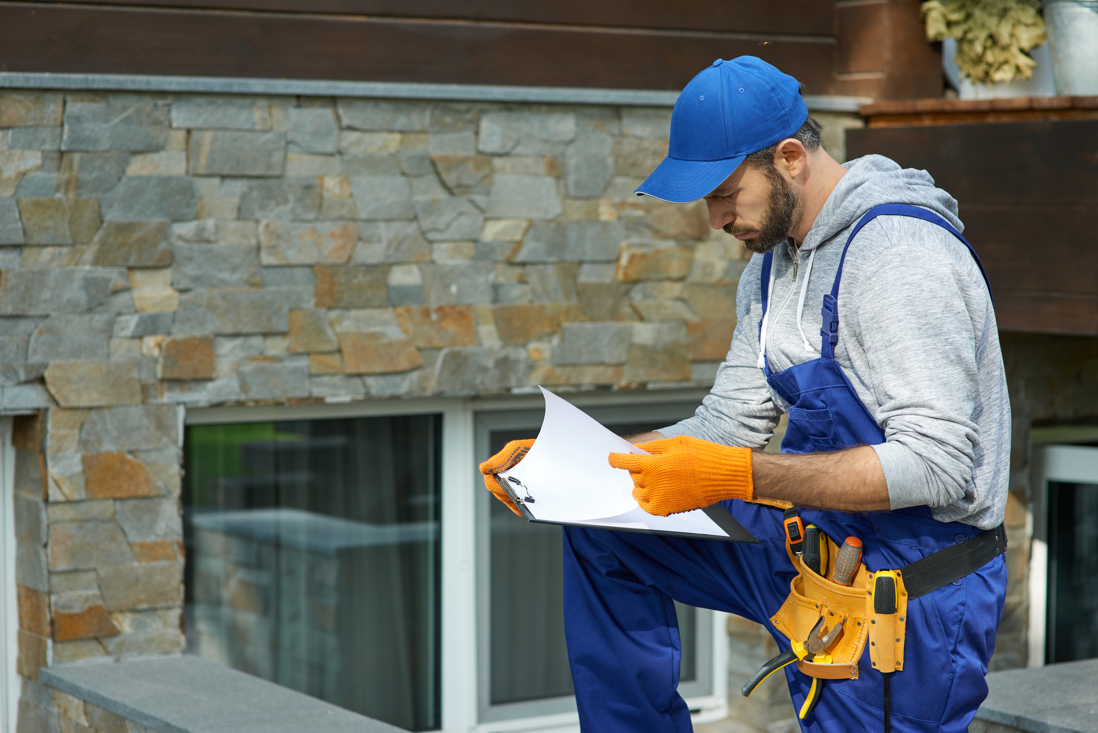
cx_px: 549
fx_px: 2593
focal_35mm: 85
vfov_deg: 16.1
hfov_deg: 23.9
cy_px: 366
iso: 100
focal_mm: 85
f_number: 3.5
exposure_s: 1/250
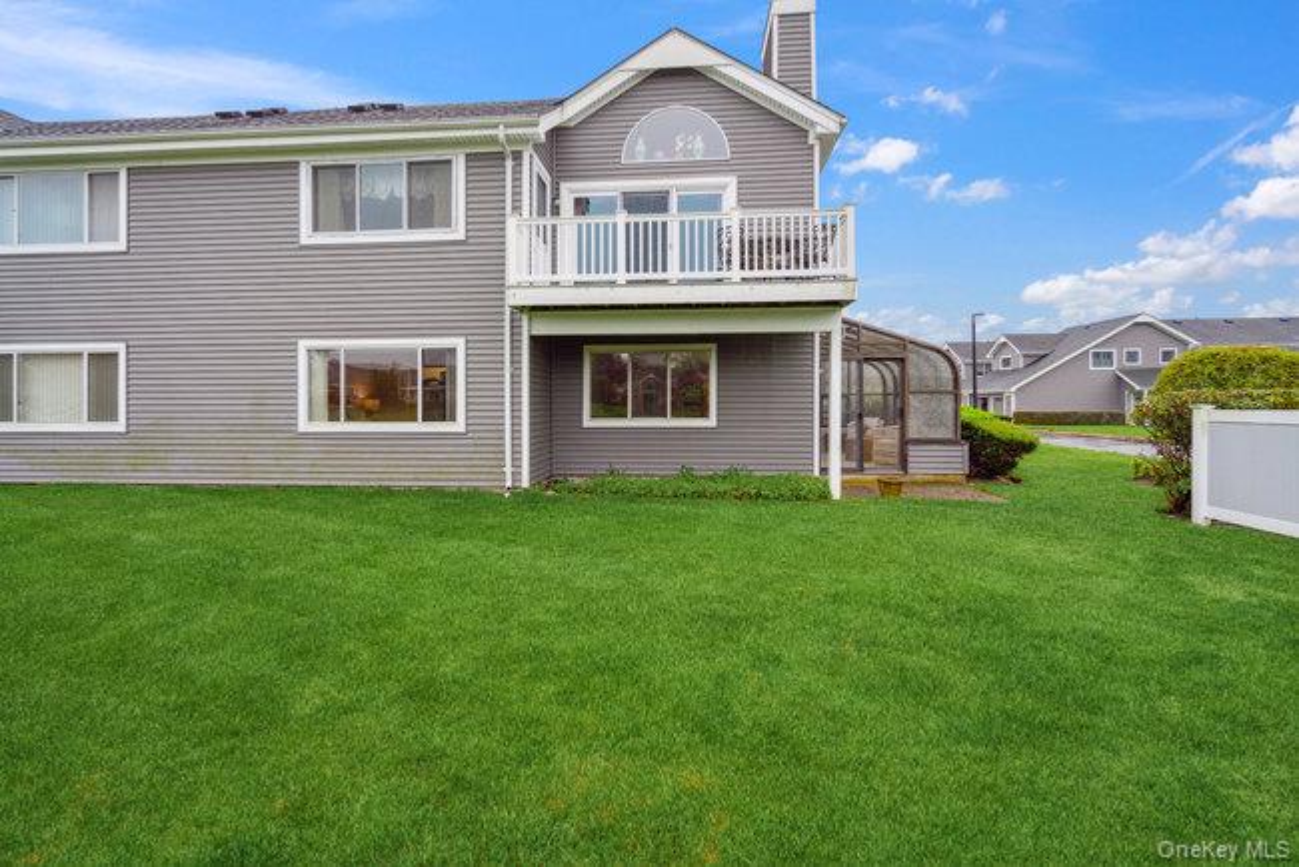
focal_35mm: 16
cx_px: 650
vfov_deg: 73.8
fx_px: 578
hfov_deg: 96.7
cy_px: 434
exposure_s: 1/200
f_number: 5.6
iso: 400
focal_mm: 16
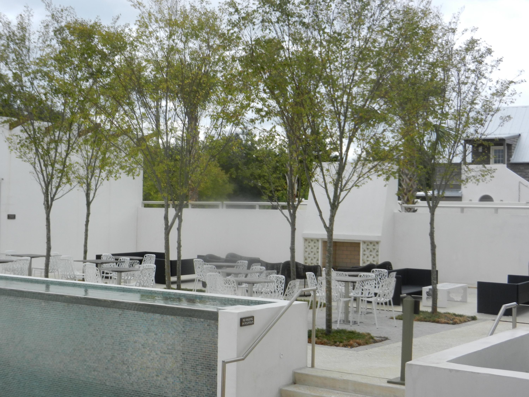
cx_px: 264
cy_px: 198
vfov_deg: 27.5
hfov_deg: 36.2
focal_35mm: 53
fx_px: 810
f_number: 4.4
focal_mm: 9.4
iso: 160
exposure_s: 1/500
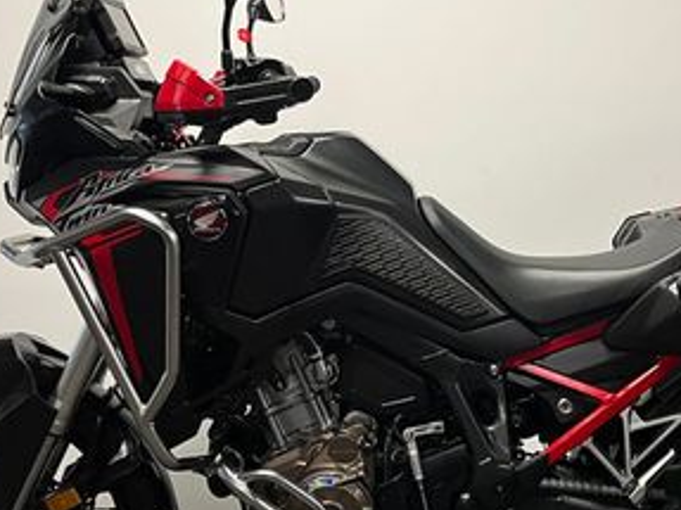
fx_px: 1141
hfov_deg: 32.9
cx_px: 458
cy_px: 313
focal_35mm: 58
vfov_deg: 25.2
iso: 100
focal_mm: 5.1
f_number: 1.6
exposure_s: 1/50
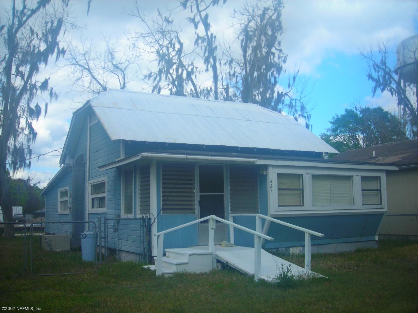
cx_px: 209
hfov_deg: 49.0
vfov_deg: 37.7
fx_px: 459
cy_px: 156
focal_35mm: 38
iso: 50
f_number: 3.2
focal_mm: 6.3
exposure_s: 1/486
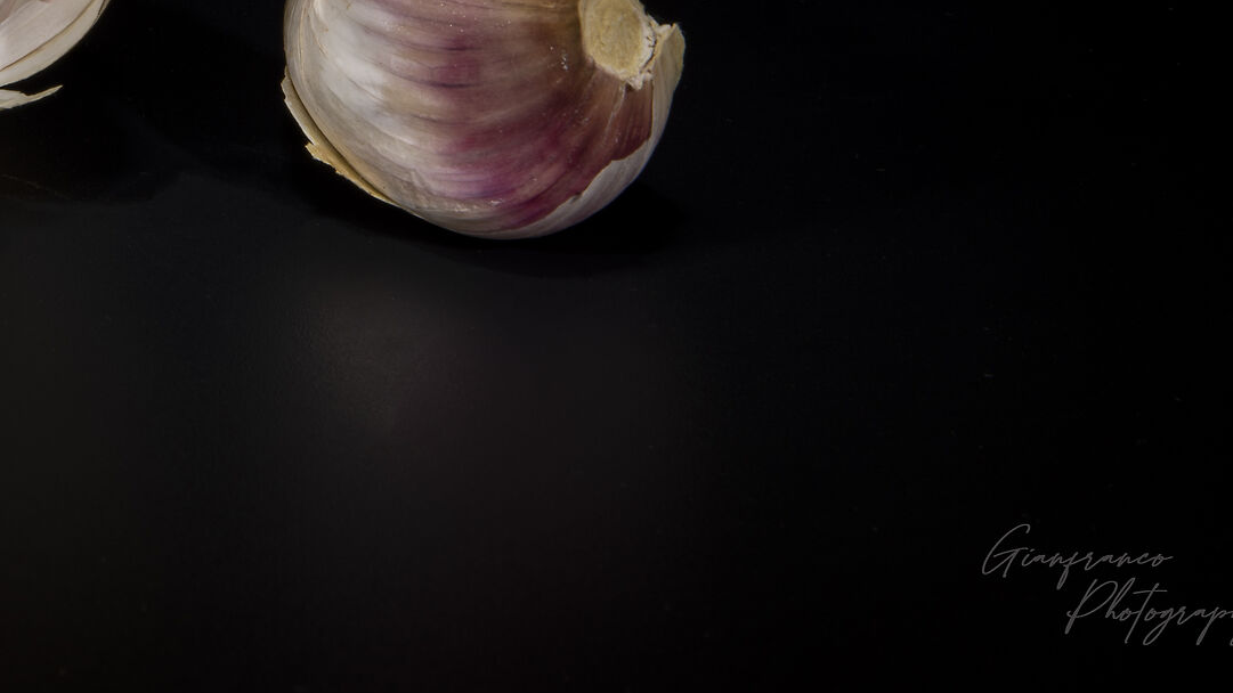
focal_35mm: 244
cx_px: 36
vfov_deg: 5.0
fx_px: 7977
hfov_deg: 8.8
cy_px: -185
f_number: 20
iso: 100
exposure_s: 15
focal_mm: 105
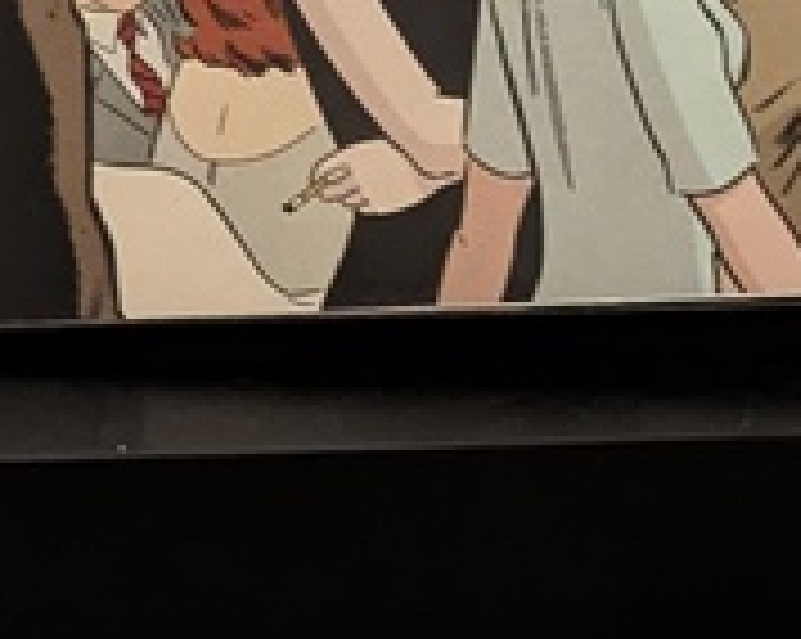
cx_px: 1102
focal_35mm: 176
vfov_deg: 8.8
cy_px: 146
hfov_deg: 10.7
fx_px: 4168
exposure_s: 1/25
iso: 653
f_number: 1.89
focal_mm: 5.43
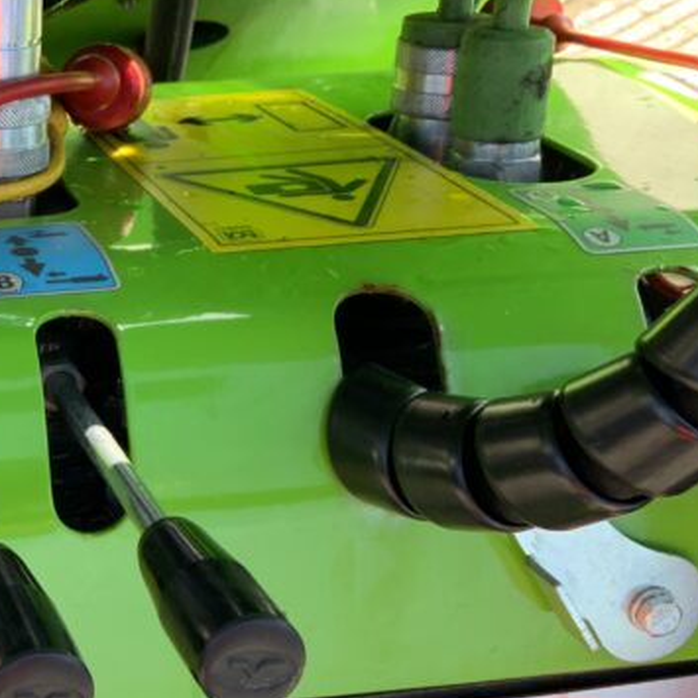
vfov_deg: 23.3
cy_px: 456
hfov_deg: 22.0
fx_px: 1688
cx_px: -92
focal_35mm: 74
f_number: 1.8
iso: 16
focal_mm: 3
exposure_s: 1/134
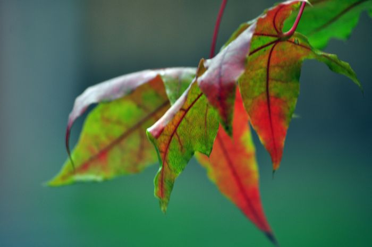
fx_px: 3716
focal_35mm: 360
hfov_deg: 5.7
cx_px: 186
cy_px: 124
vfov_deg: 3.8
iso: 200
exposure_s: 1/30
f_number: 5.3
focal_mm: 240
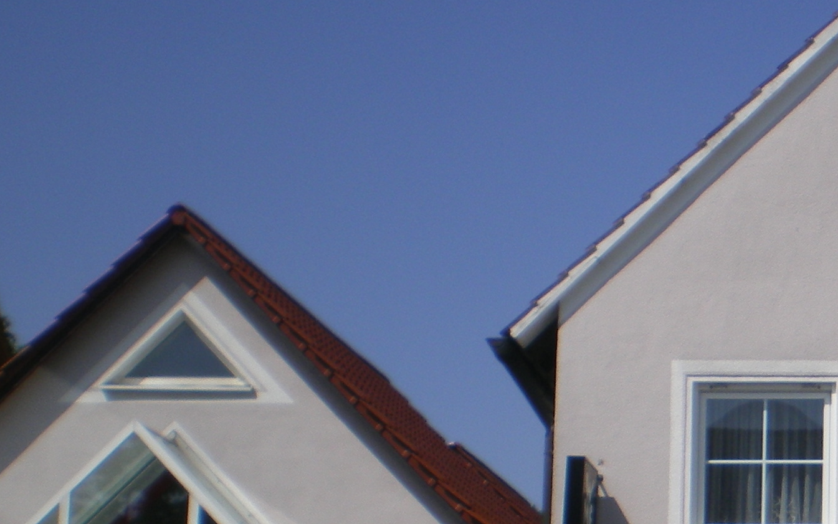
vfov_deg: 14.1
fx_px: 2101
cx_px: 910
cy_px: 429
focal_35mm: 92
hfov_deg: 21.5
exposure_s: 1/640
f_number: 4.6
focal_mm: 6.3
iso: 64
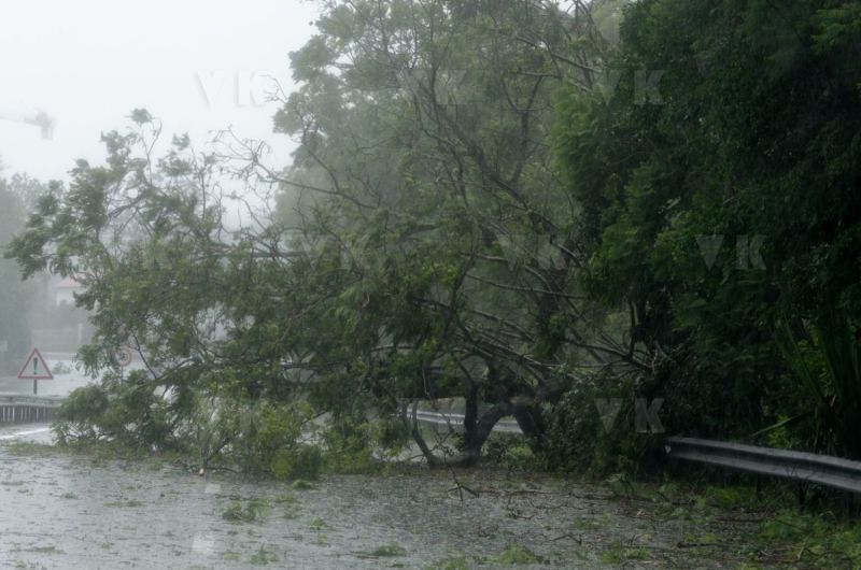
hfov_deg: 11.3
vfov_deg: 7.5
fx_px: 4368
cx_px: 430
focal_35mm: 183
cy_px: 285
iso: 400
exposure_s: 1/160
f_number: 9
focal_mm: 122
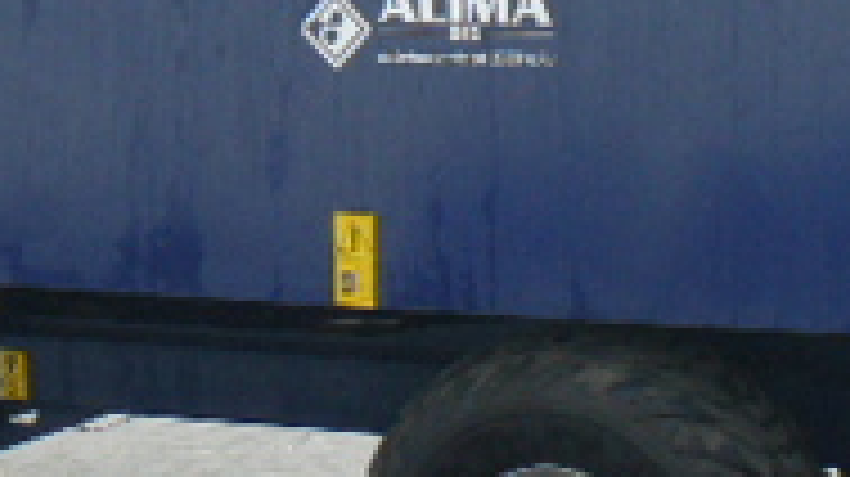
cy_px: -40
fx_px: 2996
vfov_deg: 9.0
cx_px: 558
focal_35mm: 133
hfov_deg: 16.1
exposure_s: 1/250
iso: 100
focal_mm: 6
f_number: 4.5
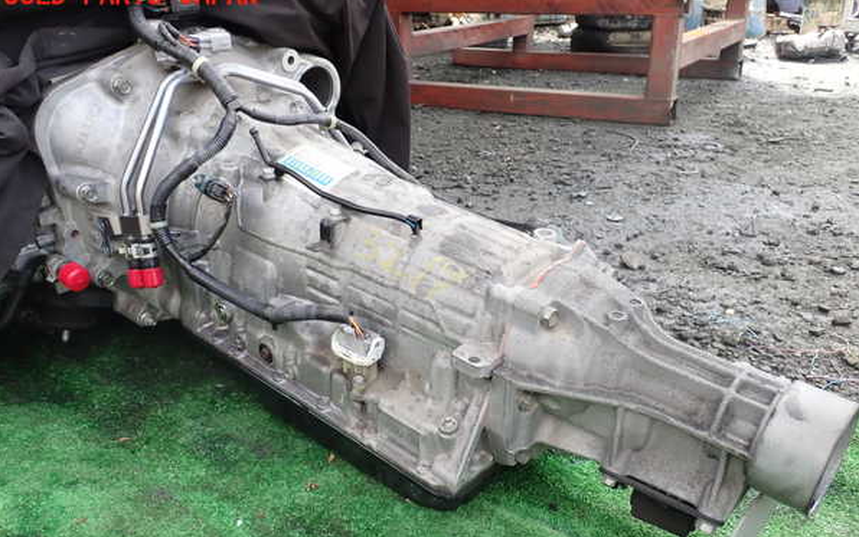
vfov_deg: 39.4
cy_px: 301
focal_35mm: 32
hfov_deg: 59.6
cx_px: 428
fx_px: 749
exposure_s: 1/160
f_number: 3.2
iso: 100
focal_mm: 5.4
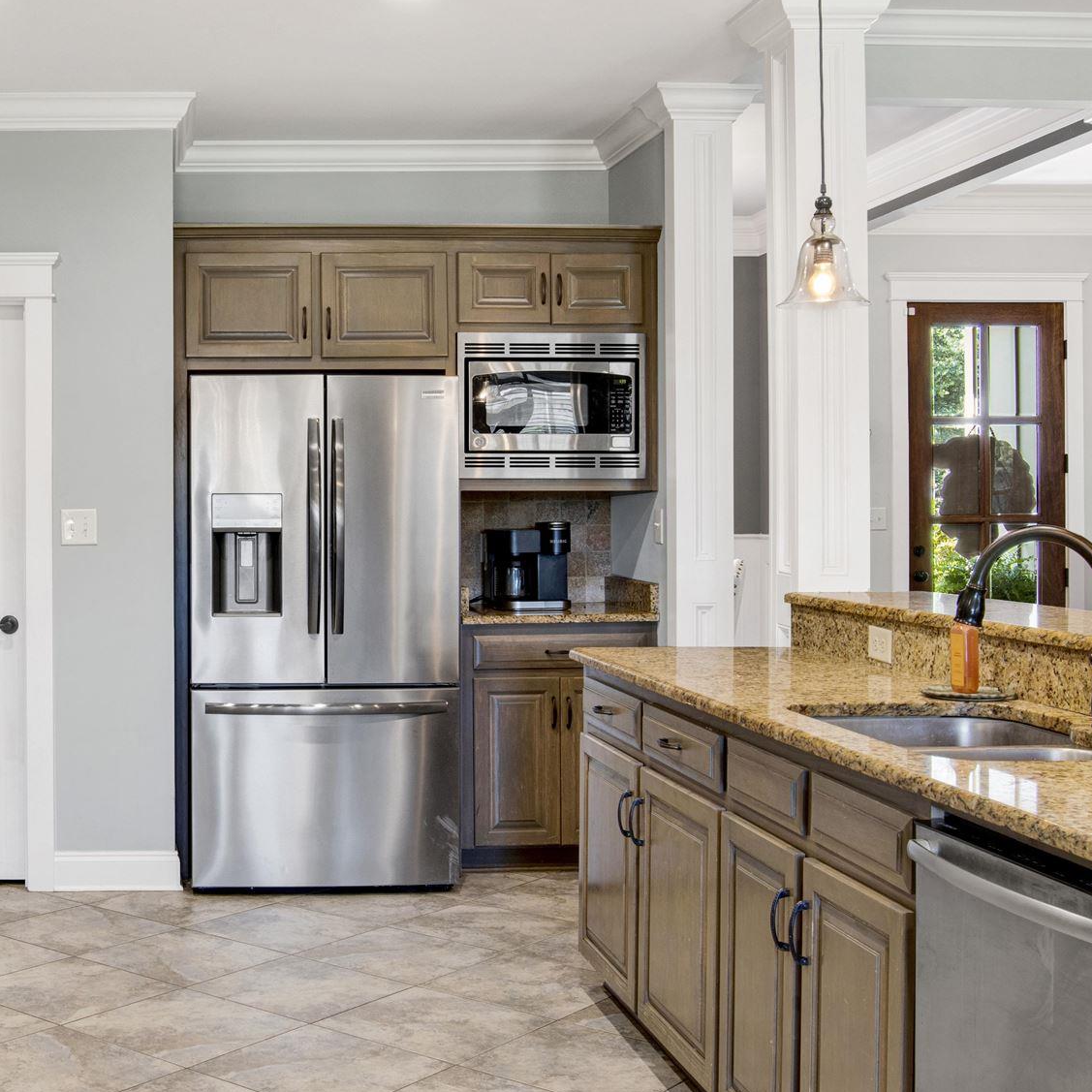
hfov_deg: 36.7
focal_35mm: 44
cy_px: 507
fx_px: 1570
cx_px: 185
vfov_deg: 38.3
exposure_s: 1/2
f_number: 11
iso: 200
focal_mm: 19
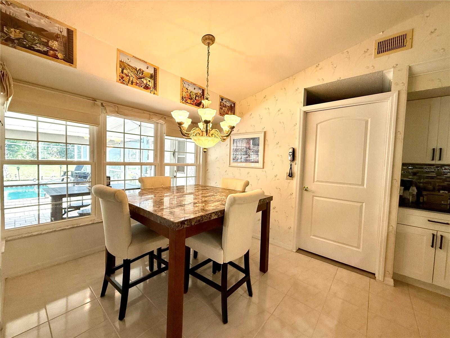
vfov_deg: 85.7
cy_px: 169
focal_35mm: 14
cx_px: 225
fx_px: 182
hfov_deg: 102.1
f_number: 2.2
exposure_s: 1/120
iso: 250
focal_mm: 2.22
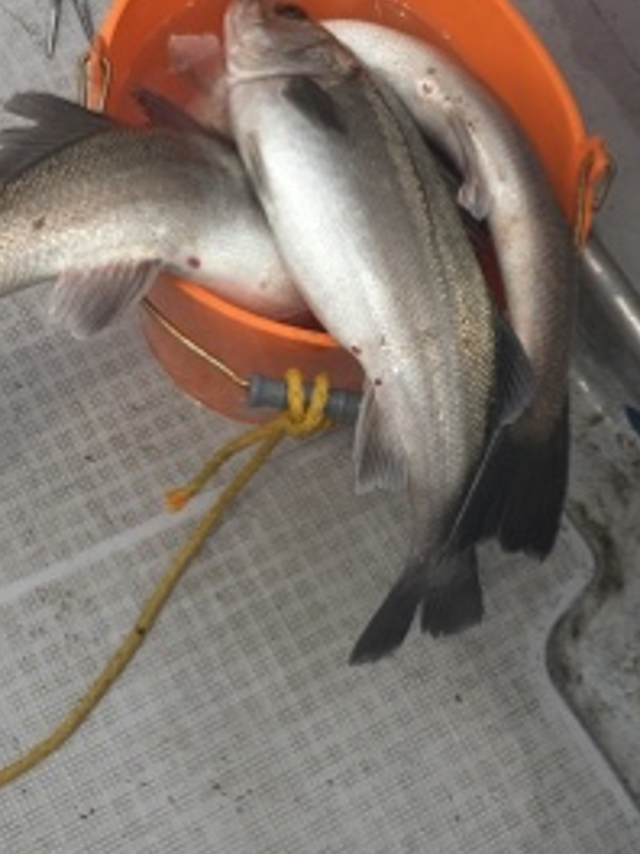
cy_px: 378
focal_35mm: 55
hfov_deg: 26.4
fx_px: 1356
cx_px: 221
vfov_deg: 34.9
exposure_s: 1/1748
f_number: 2.2
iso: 25
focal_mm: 4.15
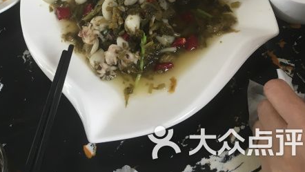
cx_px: 140
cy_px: -64
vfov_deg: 21.3
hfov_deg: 41.3
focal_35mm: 50
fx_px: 405
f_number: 2.2
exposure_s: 1/33
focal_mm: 4.15
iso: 80
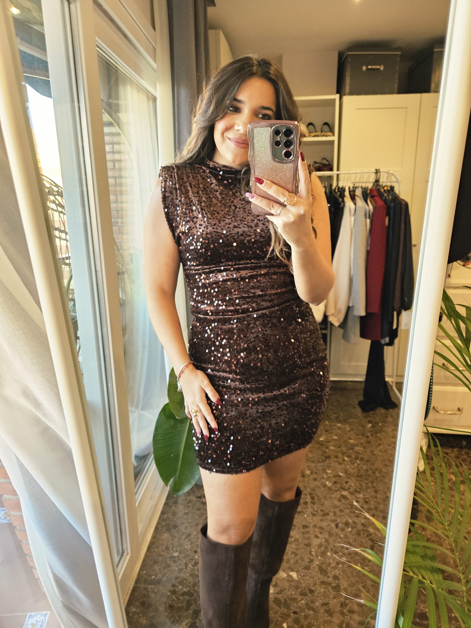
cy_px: 314
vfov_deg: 73.9
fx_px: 417
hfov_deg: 58.9
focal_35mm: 23
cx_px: 236
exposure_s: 1/142
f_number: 1.7
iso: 400
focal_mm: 6.3
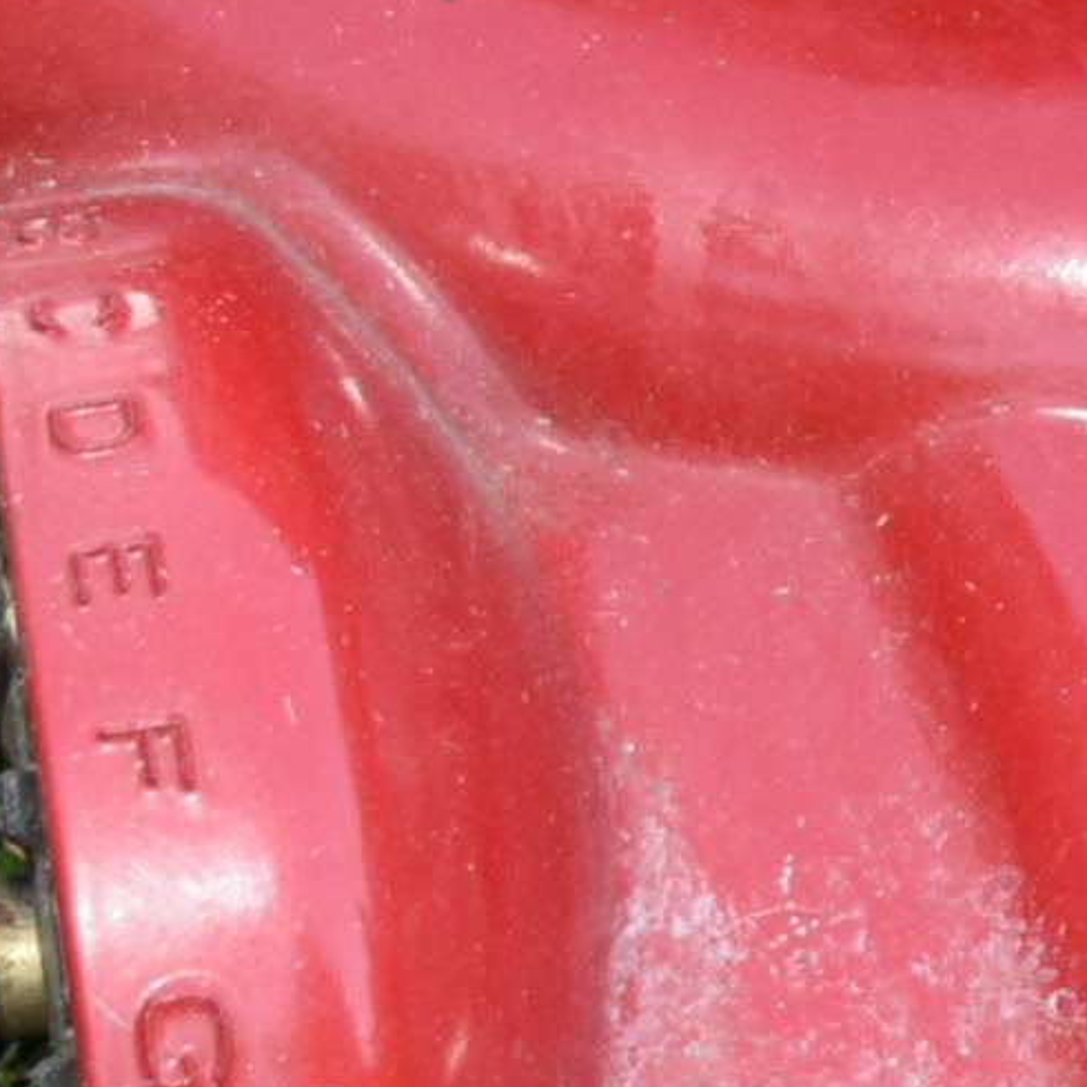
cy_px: -184
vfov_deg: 8.0
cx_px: 1480
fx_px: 7745
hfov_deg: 7.9
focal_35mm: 218
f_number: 5
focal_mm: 28
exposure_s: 1/100
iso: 800
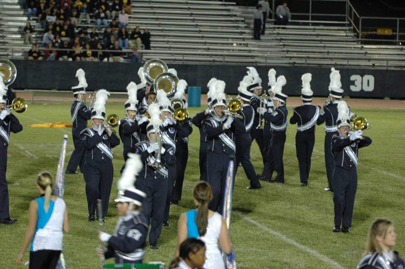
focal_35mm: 174
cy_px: 134
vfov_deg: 7.9
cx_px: 202
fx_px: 1955
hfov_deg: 11.8
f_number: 2.8
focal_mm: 116
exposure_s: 1/60
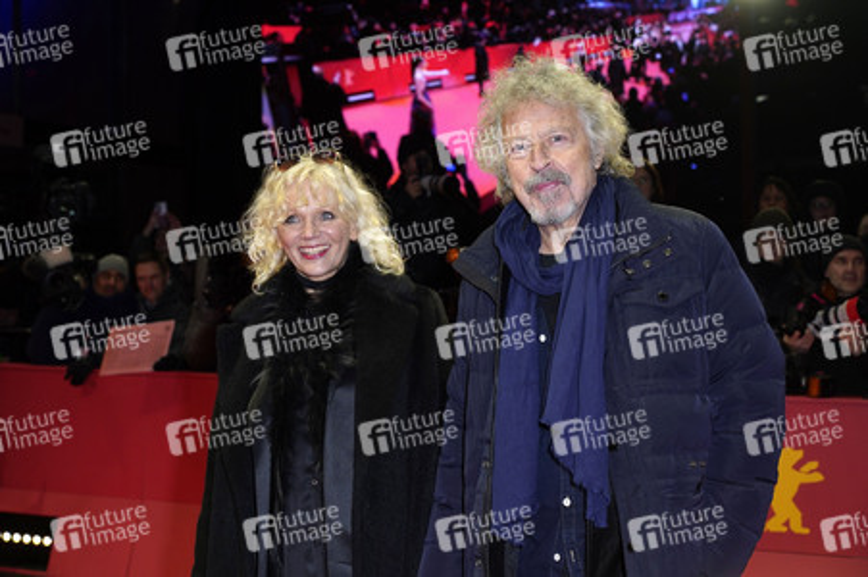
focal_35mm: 56
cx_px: 434
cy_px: 288
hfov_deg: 35.7
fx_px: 1349
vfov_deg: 24.2
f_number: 5.6
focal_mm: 56
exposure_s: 1/160
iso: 800
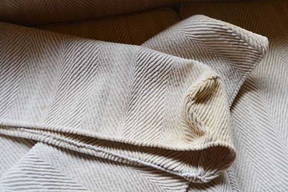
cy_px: 82
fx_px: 360
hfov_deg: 43.3
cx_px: 176
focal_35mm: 45
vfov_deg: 29.8
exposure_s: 1/100
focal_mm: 24
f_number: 5
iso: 400
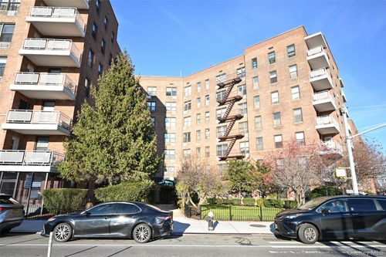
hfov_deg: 81.2
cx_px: 193
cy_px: 128
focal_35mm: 21
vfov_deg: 59.5
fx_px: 225
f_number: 10
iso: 160
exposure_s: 1/100
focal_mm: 21
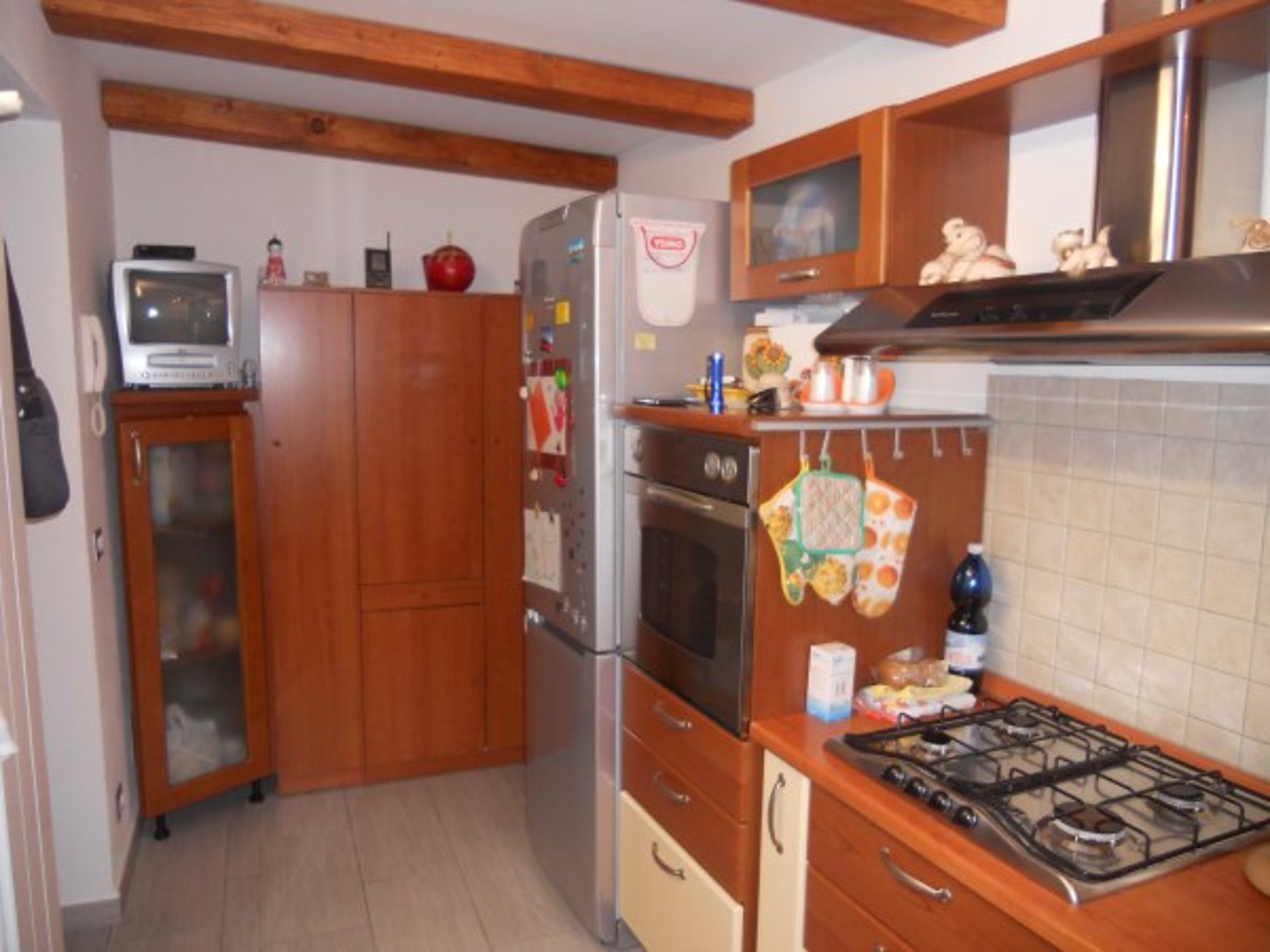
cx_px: 635
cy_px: 476
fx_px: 991
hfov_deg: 65.3
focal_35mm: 27
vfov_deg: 51.4
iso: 200
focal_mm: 4.9
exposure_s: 1/25
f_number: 3.2
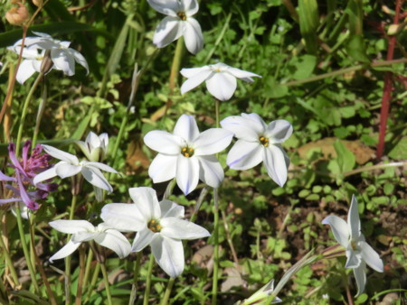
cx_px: 204
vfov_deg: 22.6
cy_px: 152
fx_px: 765
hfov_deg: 29.8
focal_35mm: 65
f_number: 4.4
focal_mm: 11.6
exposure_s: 1/640
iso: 80
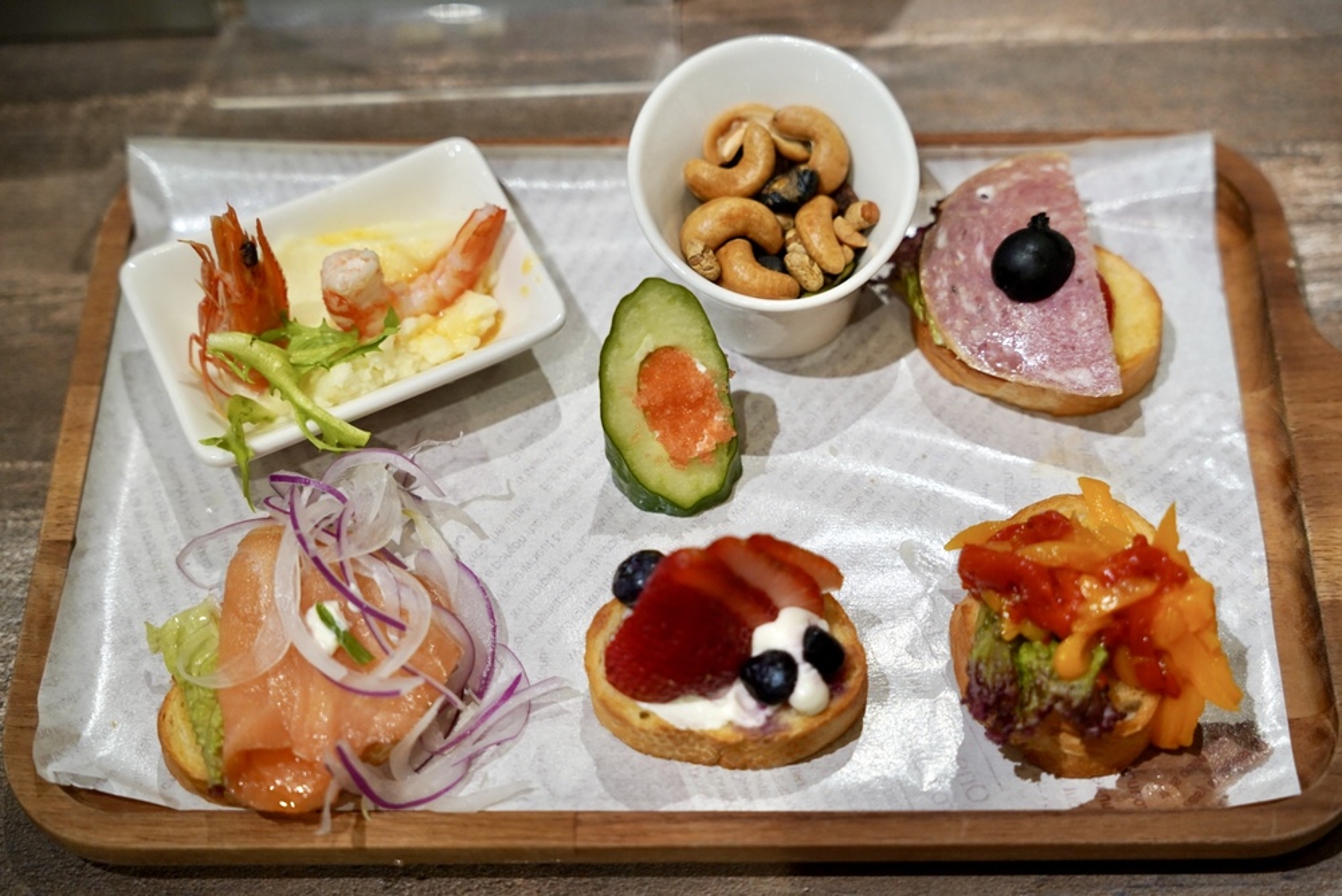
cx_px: 671
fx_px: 2160
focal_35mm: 58
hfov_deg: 34.5
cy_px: 448
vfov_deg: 23.5
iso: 1250
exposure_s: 1/160
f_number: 4
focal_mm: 57.9
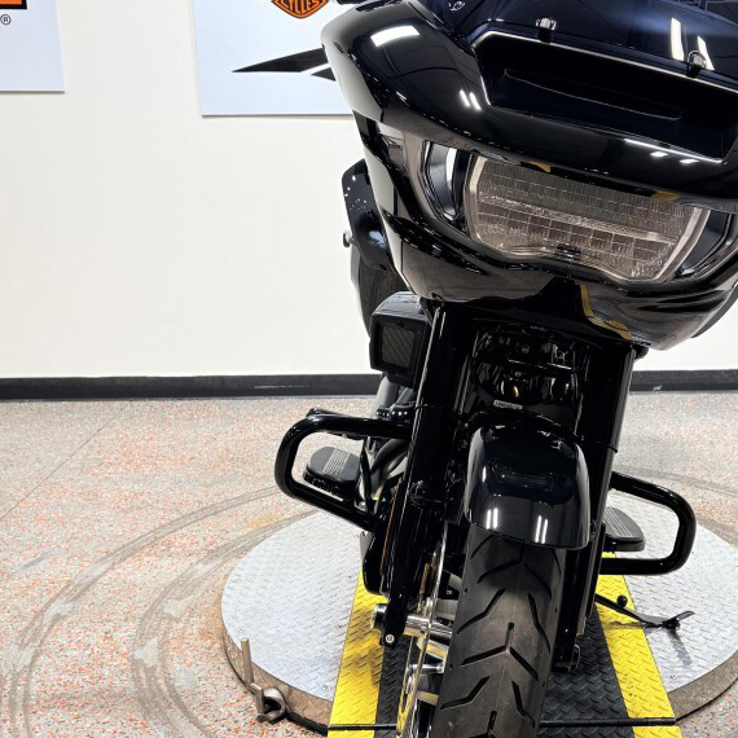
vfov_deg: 39.2
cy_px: 368
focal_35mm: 43
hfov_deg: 38.7
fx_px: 1037
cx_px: 490
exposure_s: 1/120
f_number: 1.6
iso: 40
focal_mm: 5.96
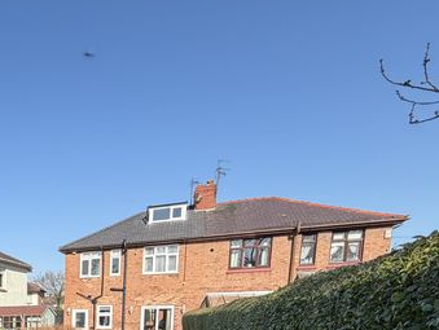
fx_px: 419
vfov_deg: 35.6
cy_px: 377
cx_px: -32
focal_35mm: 33
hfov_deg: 44.0
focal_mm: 2.22
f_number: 2.2
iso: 40
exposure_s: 1/770
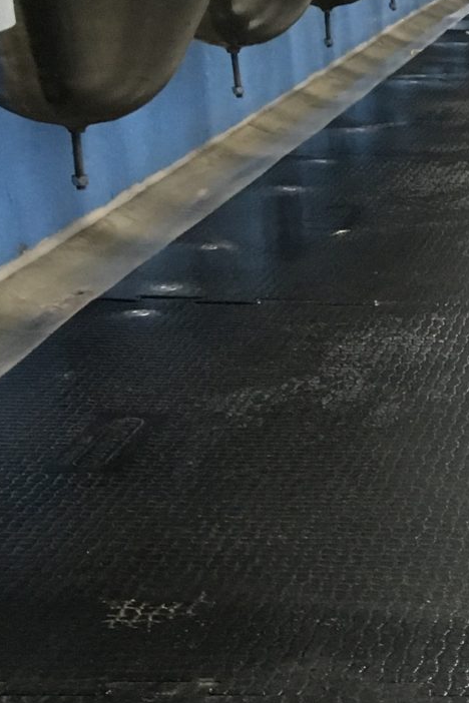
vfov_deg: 22.5
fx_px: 1720
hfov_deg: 14.5
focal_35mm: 88
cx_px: 698
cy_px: 650
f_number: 2.2
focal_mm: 4.15
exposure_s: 1/33
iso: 200
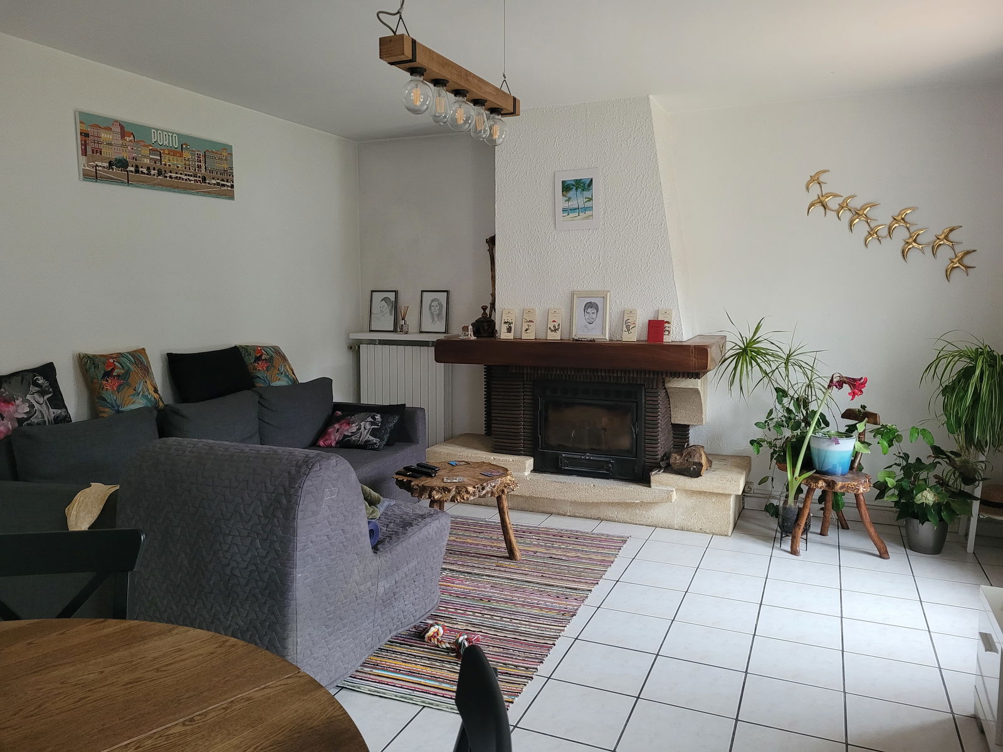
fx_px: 753
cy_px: 376
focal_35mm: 26
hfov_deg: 67.3
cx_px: 502
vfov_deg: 53.1
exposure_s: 1/50
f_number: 1.8
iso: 400
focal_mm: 5.4
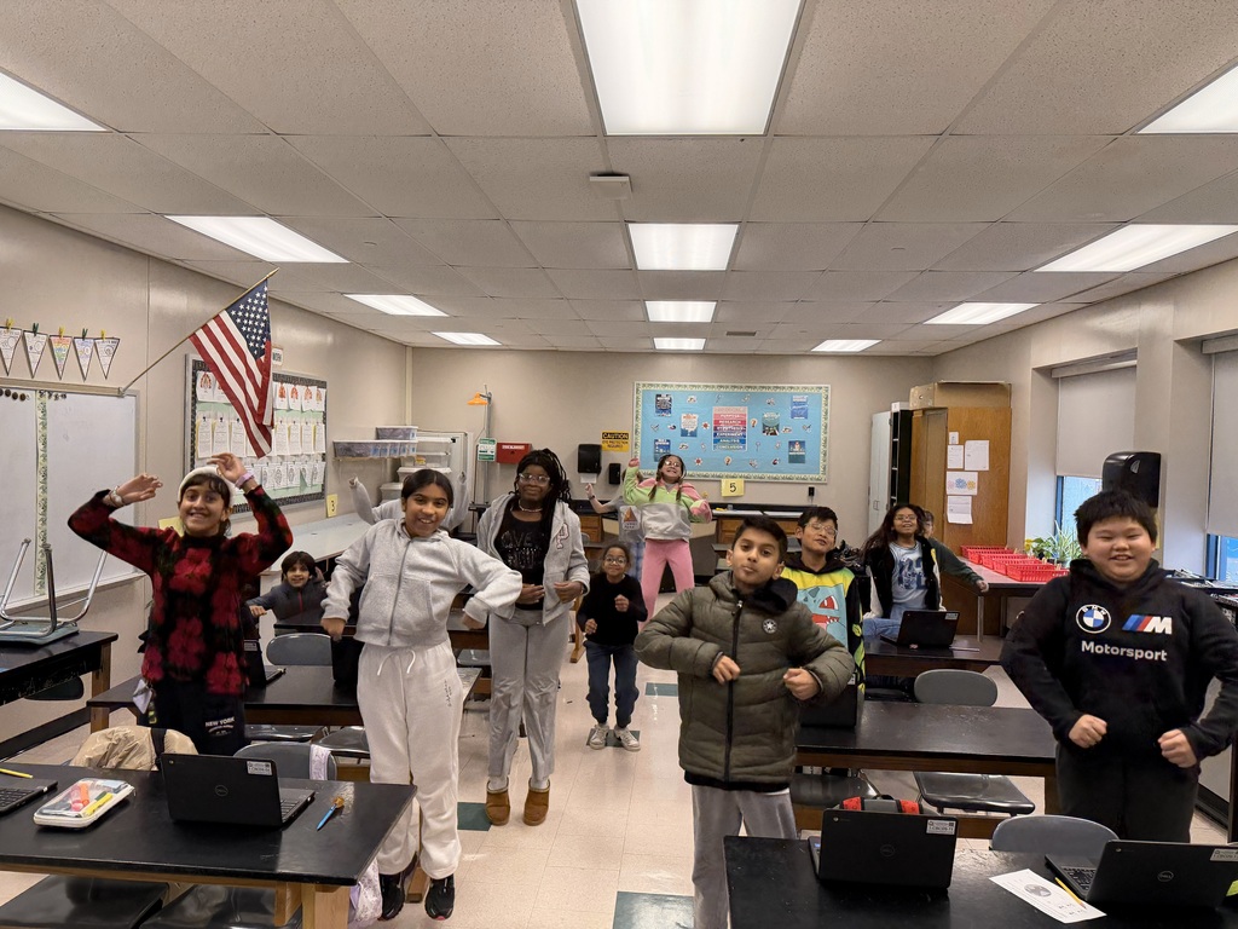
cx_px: 619
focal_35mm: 24
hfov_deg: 71.6
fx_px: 858
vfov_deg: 56.8
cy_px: 464
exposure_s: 1/149
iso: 200
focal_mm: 6.76
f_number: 1.78
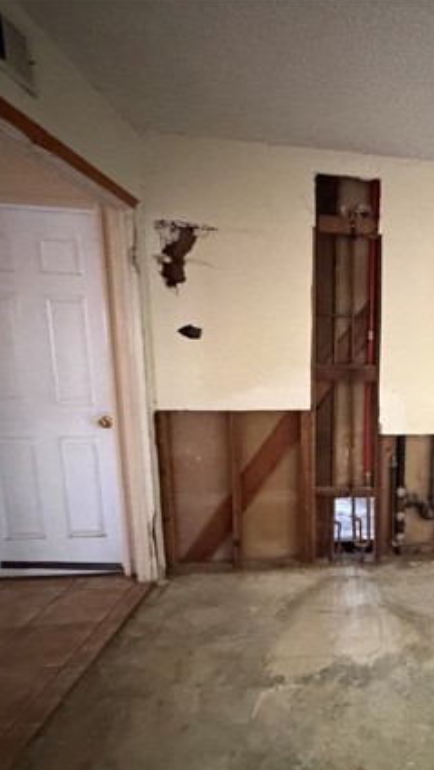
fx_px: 470
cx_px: 421
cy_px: 430
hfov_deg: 43.4
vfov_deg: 78.4
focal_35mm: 23
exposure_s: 1/40
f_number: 2.2
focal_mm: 2.22
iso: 1600
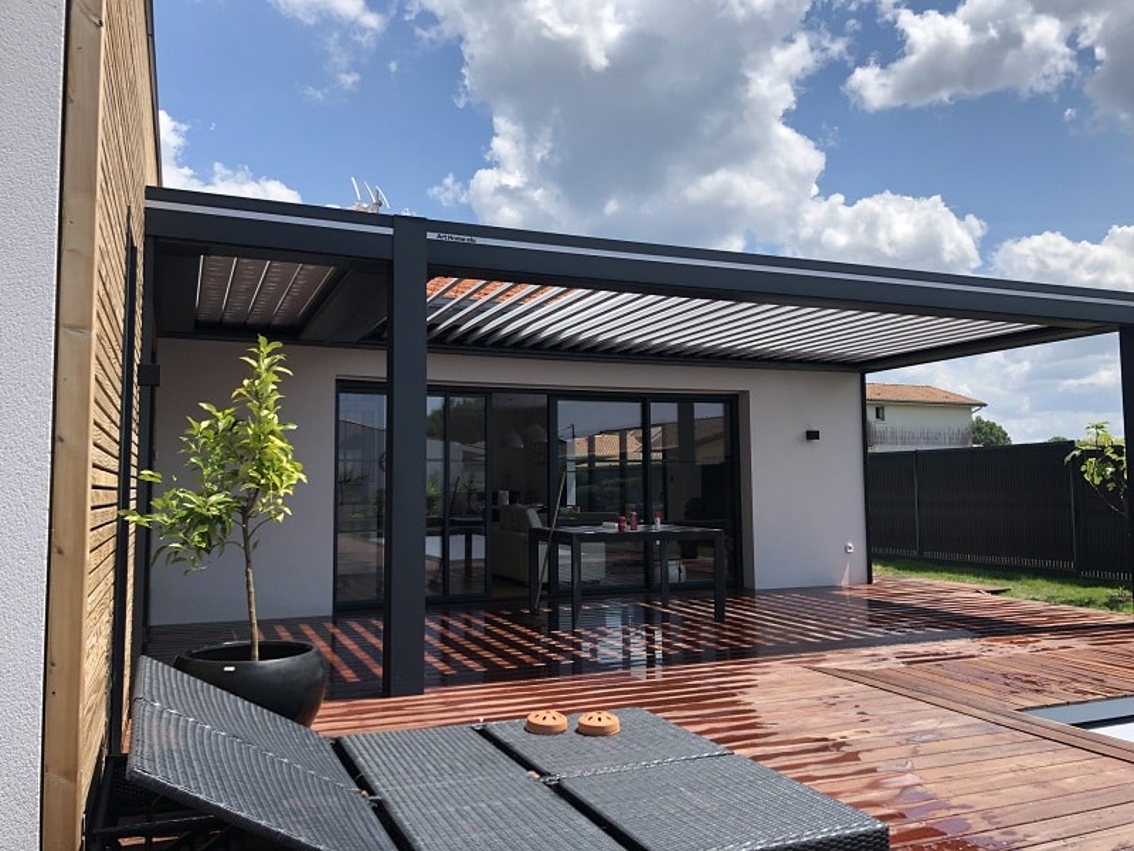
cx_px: 567
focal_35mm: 28
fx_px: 917
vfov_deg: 49.7
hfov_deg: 63.4
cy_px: 426
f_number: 1.8
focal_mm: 4
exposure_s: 1/1845
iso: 20
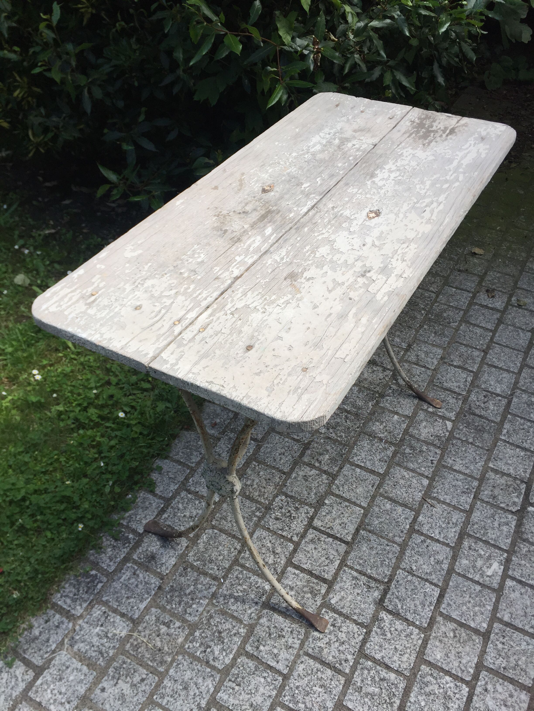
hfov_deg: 48.2
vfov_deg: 61.7
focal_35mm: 29
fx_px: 596
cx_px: 267
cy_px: 356
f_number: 2.2
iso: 32
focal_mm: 4.15
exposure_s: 1/898
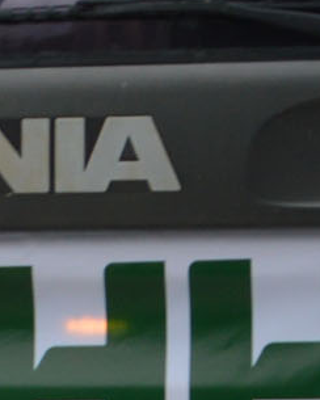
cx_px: -965
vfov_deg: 6.7
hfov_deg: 4.8
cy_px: 320
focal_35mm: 288
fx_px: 3409
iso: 200
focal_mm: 22
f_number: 5.6
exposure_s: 1/125
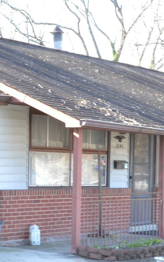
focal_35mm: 113
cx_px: 150
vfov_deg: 18.4
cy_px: 172
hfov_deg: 11.5
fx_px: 808
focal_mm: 28
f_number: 16
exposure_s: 1/25
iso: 800
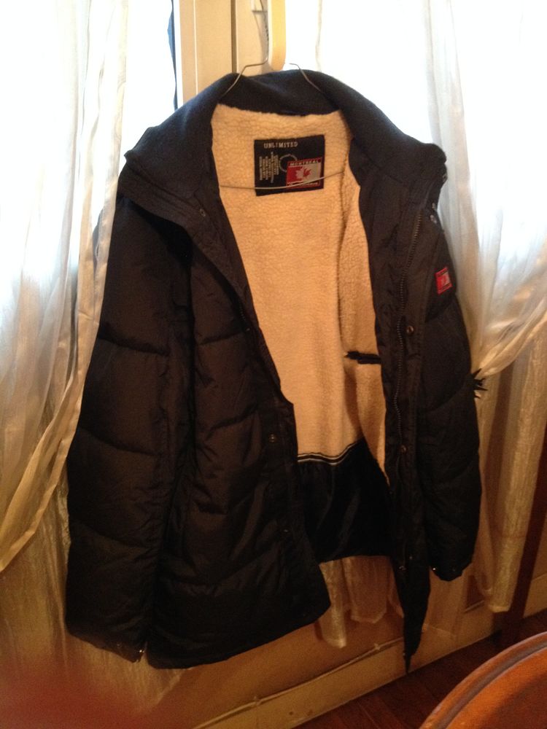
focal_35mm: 35
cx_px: 274
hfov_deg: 40.7
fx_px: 737
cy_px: 364
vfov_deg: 52.6
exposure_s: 1/15
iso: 400
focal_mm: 4.28
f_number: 2.4
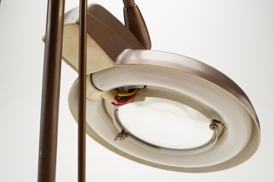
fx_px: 308
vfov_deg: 32.9
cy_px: 91
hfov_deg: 48.0
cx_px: 137
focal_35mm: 40
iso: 100
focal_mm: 27
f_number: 22
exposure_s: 1/160
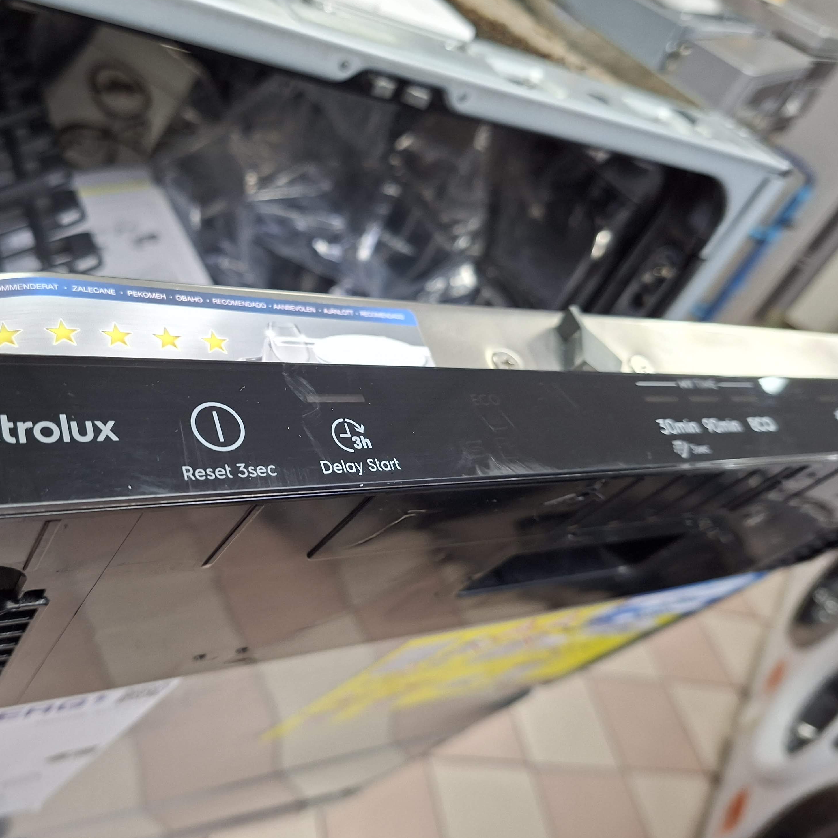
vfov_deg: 57.3
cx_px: 308
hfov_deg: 56.5
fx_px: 767
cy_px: 406
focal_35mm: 28
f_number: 1.8
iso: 250
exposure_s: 1/50
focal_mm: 5.54
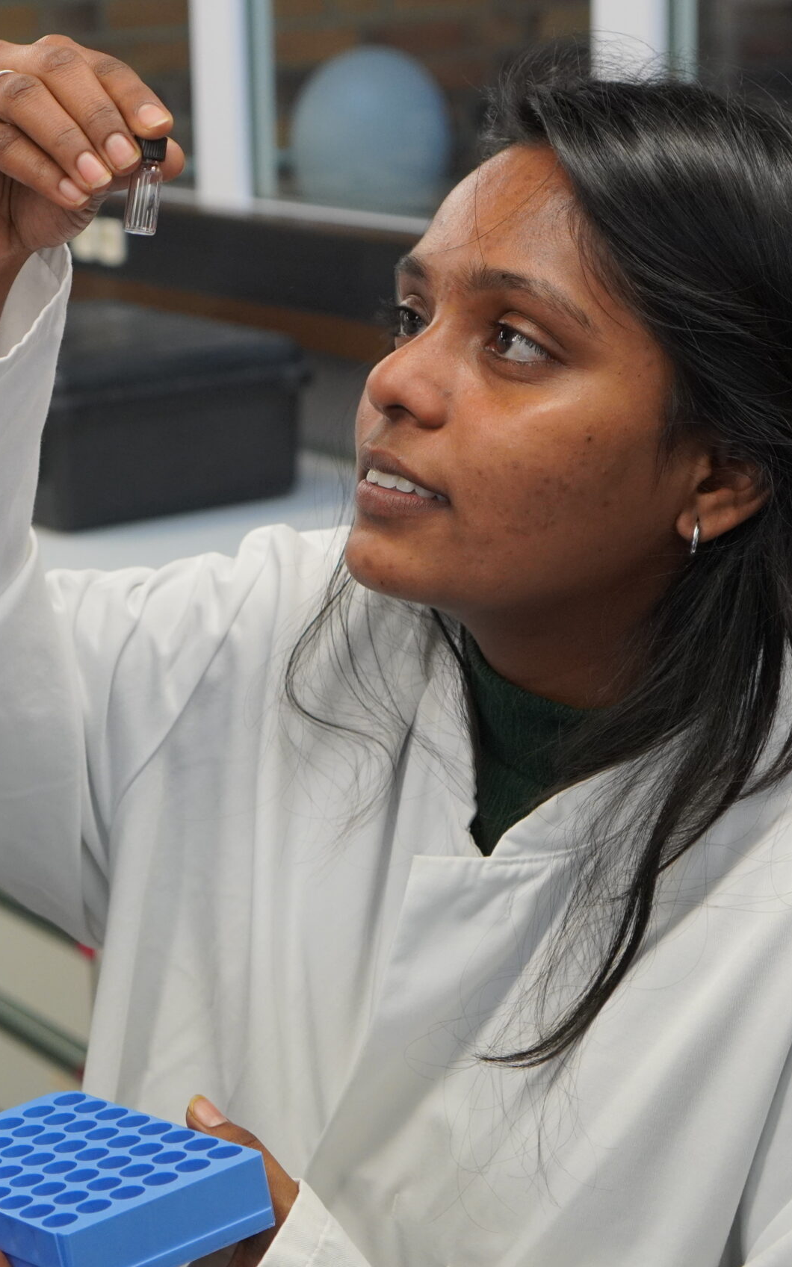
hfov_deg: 16.0
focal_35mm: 81
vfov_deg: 25.6
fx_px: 2789
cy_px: 632
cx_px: 74
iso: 1250
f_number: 4
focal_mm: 35
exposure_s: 1/160
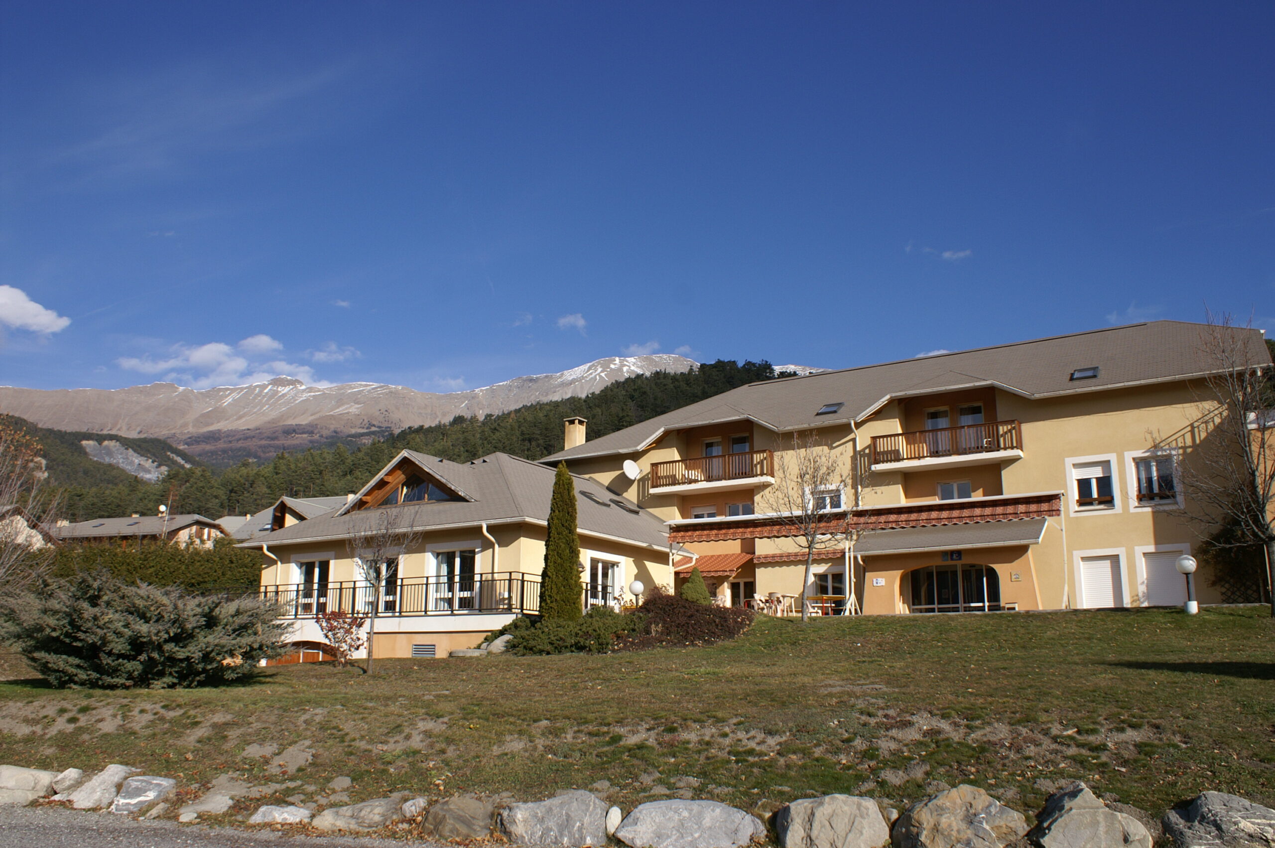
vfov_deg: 47.8
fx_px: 955
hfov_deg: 67.4
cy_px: 424
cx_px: 638
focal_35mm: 27
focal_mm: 18
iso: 100
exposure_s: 1/320
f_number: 10
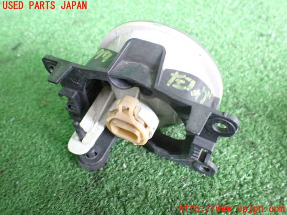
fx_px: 249
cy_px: 108
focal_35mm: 30
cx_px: 144
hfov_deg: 60.0
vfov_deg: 46.8
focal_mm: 5.4
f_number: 2.3
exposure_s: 1/40
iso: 800
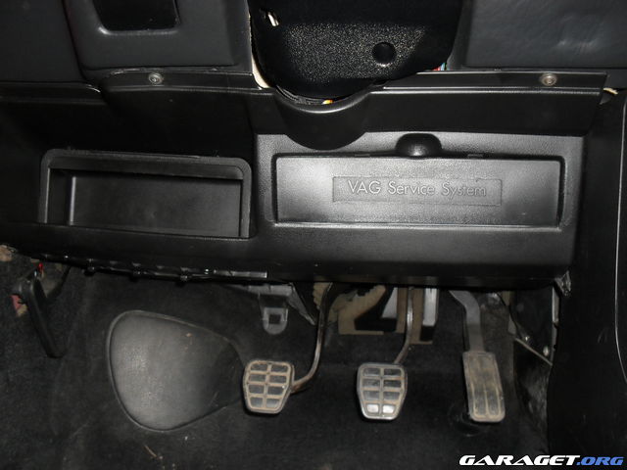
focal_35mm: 35
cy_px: 235
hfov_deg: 52.6
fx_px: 634
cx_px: 314
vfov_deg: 40.7
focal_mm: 6.3
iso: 200
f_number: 3.2
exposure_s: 1/45
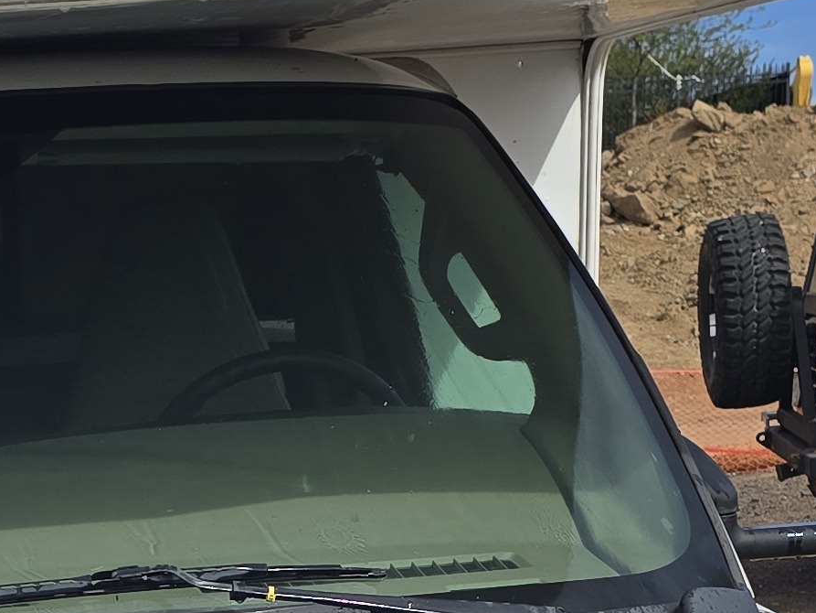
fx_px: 2428
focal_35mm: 103
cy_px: 866
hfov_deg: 18.2
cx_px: -122
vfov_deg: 13.7
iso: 12
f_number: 1.7
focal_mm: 6.3
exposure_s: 1/1265
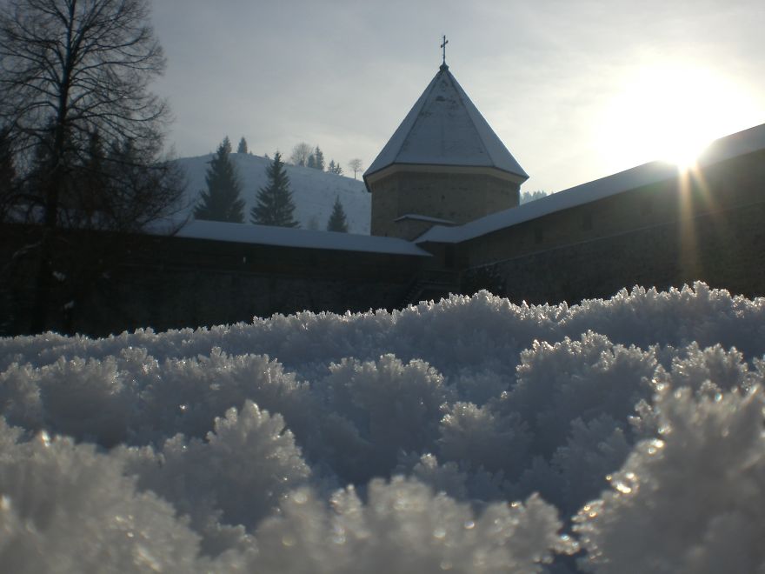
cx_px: 382
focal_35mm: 38
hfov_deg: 49.0
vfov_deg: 37.7
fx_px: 840
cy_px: 287
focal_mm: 6.3
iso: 50
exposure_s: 1/2000
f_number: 4.4
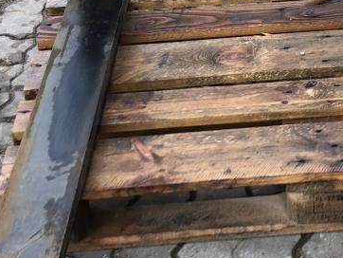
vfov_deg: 14.9
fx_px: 982
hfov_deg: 19.5
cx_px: 298
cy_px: 81
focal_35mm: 99
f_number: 1.8
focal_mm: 3.99
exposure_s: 1/149
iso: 20
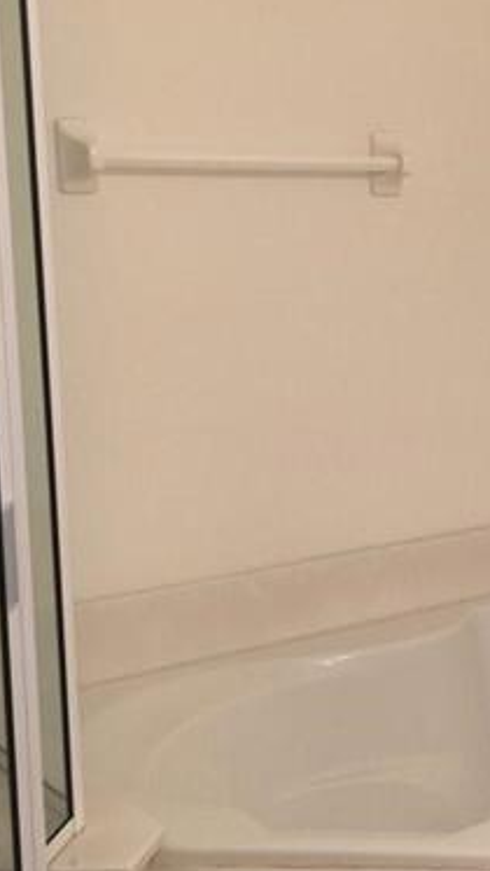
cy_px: 434
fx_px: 1500
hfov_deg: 17.4
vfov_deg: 32.3
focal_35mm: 65
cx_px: 646
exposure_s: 1/30
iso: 25
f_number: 2.2
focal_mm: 4.15
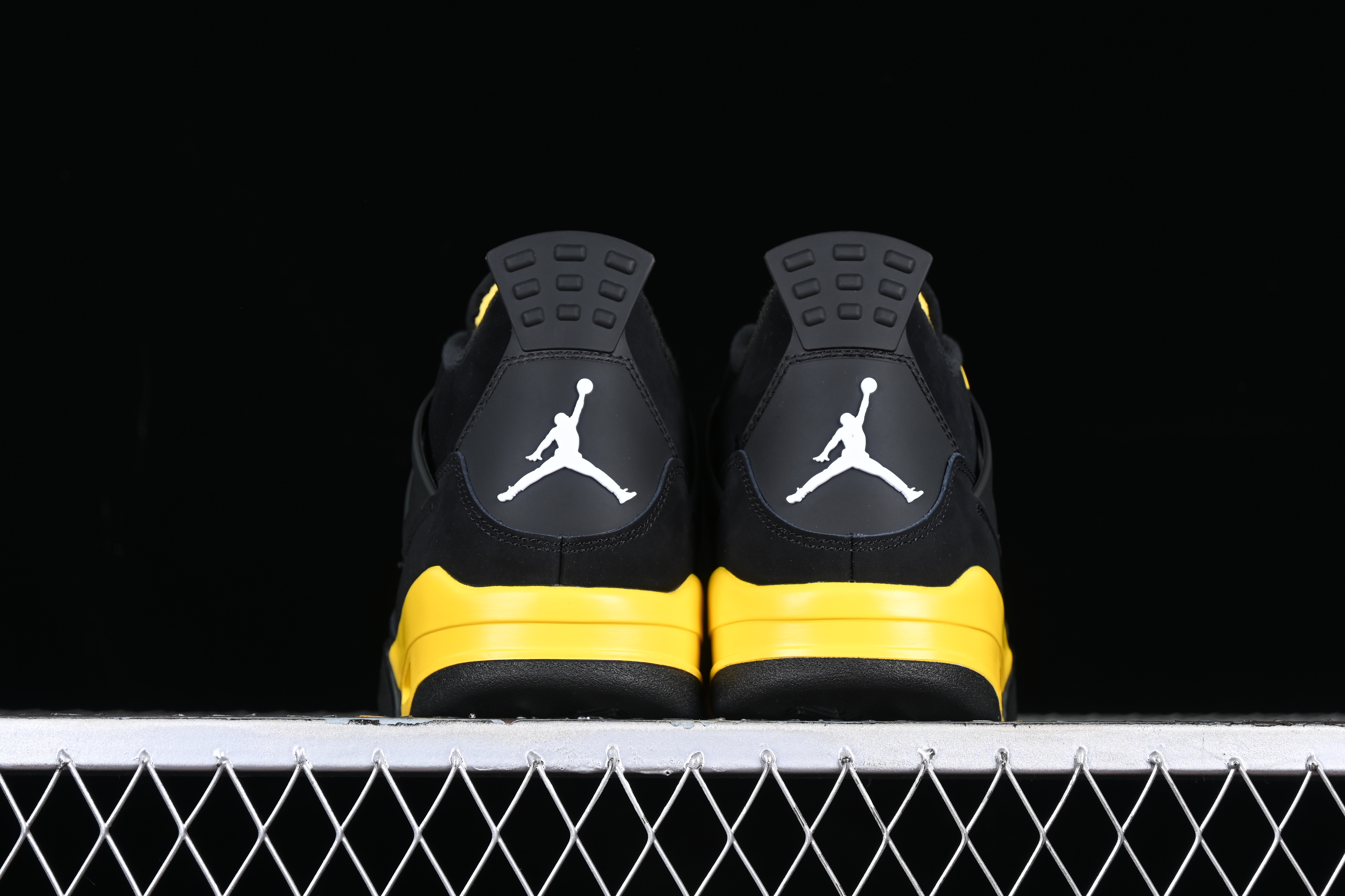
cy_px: 448
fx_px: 2802
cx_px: 672
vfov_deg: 18.2
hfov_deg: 27.0
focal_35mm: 75
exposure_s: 1/80
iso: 160
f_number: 6.3
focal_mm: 50
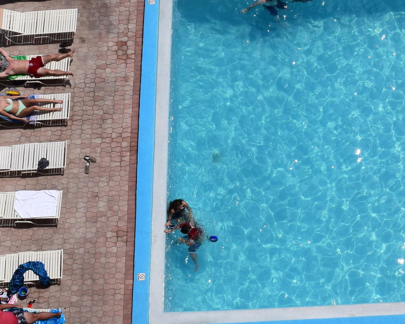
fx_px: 1007
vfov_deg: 18.1
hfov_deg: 21.9
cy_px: 66
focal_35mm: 84
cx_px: 401
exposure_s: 1/640
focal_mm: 18
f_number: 11
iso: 200
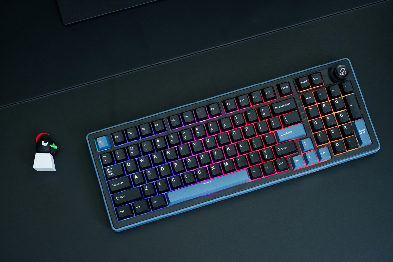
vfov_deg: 21.9
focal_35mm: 62
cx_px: 196
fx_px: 677
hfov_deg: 32.4
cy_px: 131
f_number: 5.6
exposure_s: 1/60
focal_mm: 62
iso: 1250
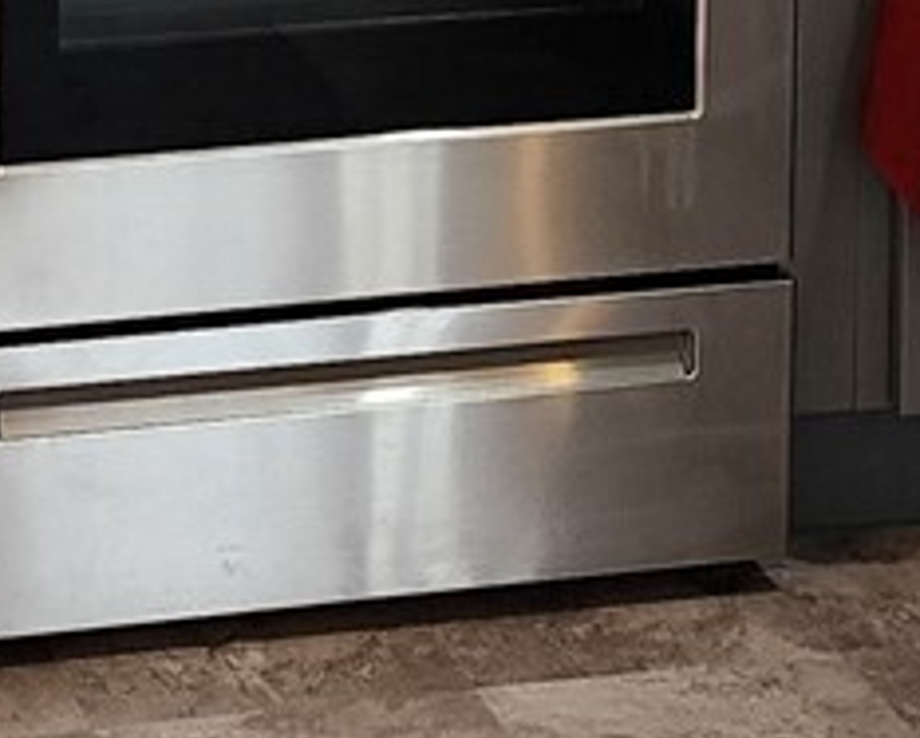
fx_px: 4198
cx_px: 229
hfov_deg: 12.5
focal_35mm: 154
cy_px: -892
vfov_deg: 9.2
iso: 200
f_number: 1.8
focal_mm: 6.4
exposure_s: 1/120
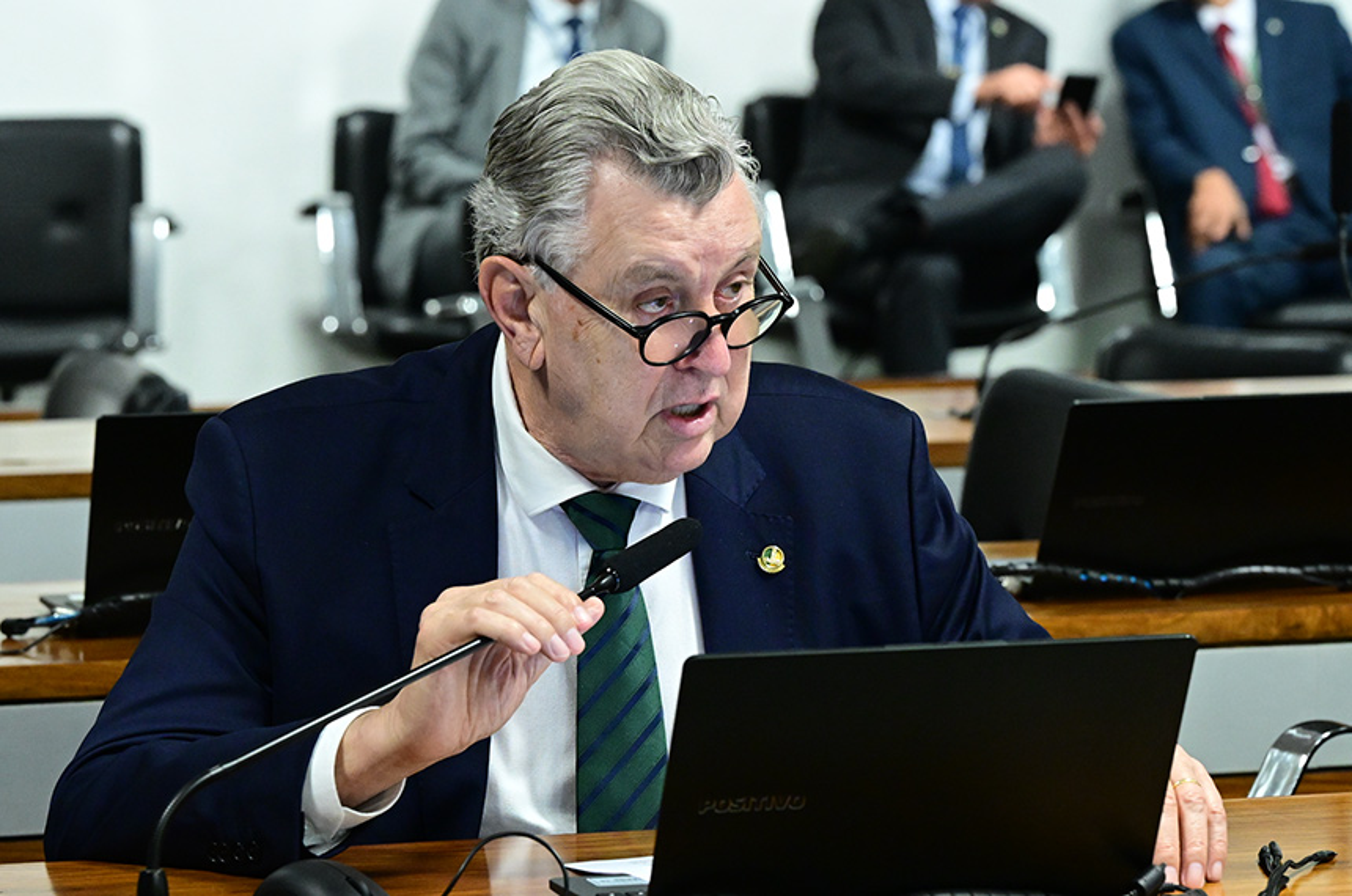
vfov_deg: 10.3
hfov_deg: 15.6
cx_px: 676
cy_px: 448
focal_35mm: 132
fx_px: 4948
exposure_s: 1/100
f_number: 5
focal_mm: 88
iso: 4000
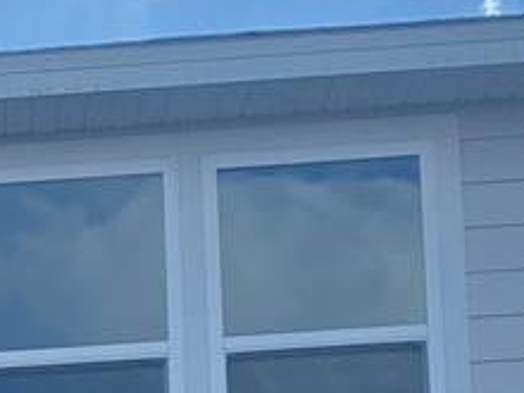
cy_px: 1050
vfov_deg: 7.2
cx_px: -355
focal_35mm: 189
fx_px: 2861
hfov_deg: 10.0
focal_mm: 4.25
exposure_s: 1/2358
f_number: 1.8
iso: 32
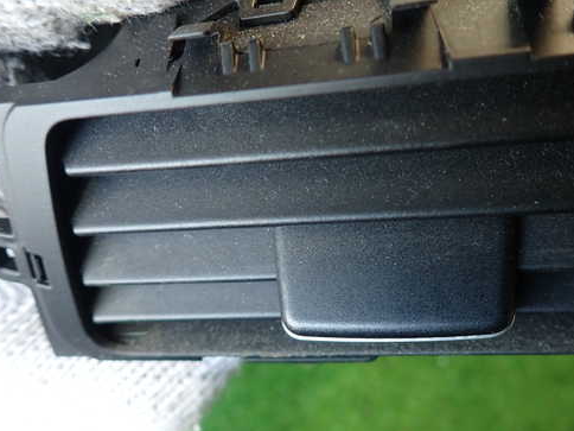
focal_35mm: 31
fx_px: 514
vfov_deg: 45.4
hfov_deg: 58.2
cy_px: 237
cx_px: 321
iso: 200
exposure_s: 1/40
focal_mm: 4.5
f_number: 2
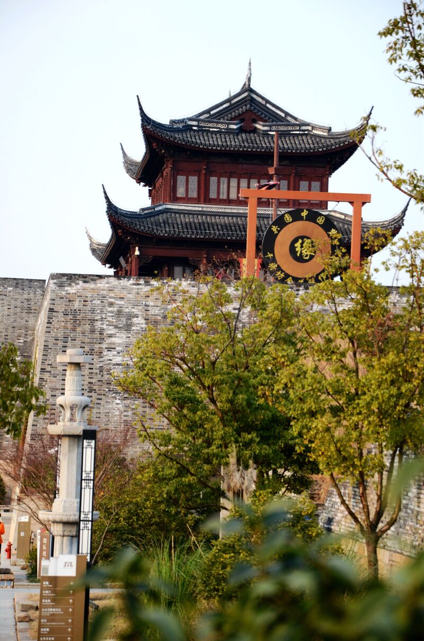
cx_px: 212
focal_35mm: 112
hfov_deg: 12.1
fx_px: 1997
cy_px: 320
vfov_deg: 18.2
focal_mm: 75
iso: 400
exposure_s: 1/250
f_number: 5.6
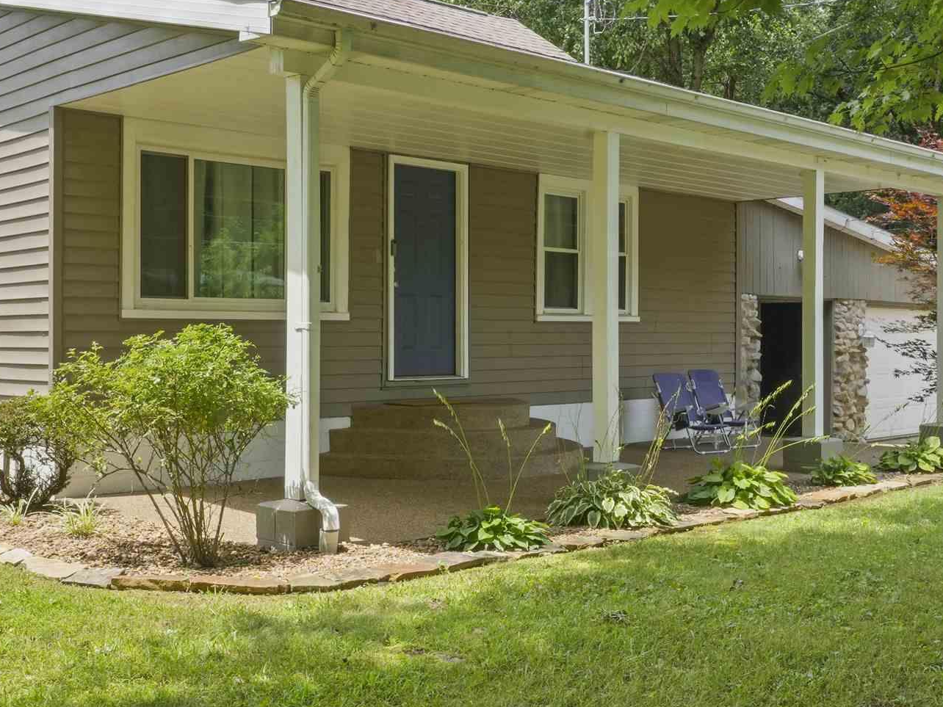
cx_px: 472
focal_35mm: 46
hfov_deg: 41.2
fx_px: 1253
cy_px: 345
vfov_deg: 31.5
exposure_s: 1/40
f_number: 16
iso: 250
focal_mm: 20
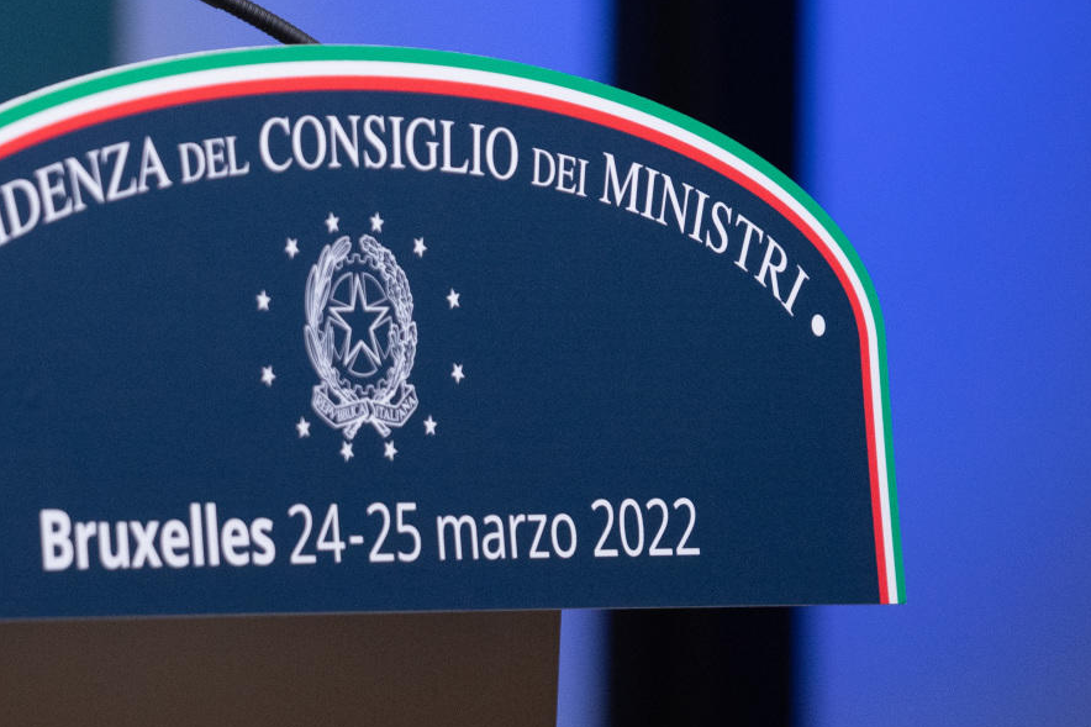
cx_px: -209
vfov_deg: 2.0
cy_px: -273
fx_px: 21057
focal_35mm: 695
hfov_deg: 3.0
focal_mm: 200
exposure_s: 1/320
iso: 1000
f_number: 2.8
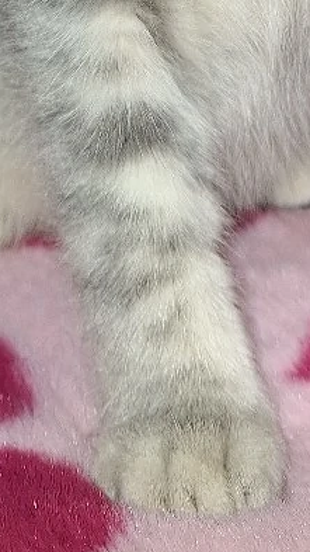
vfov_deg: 20.8
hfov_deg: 14.2
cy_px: -300
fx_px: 1242
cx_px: 139
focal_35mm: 85
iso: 50
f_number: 1.8
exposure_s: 1/50
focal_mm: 5.54
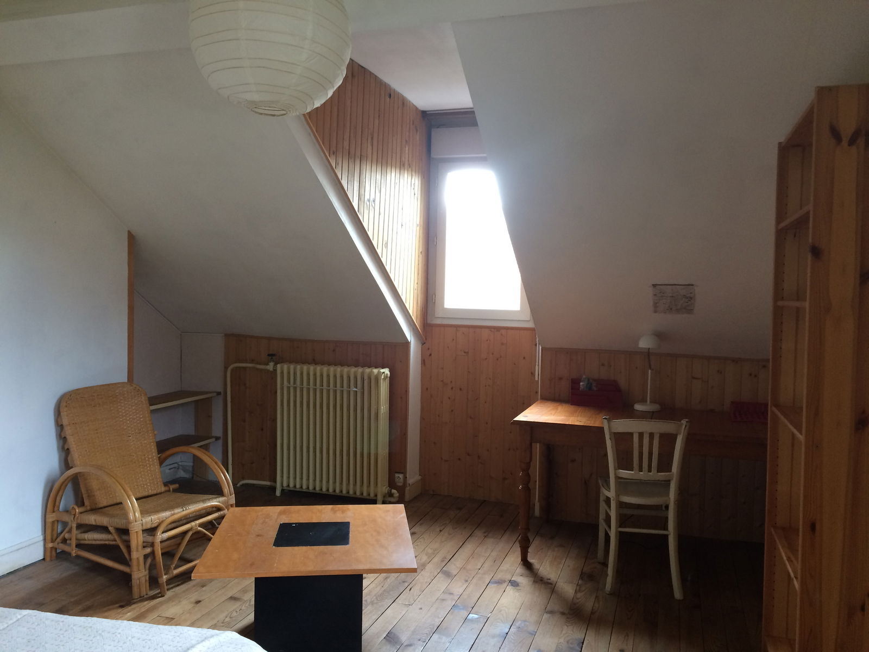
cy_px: 326
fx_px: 728
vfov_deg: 48.2
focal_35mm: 29
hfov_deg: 61.7
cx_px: 434
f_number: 2.2
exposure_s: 1/33
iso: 125
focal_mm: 4.15
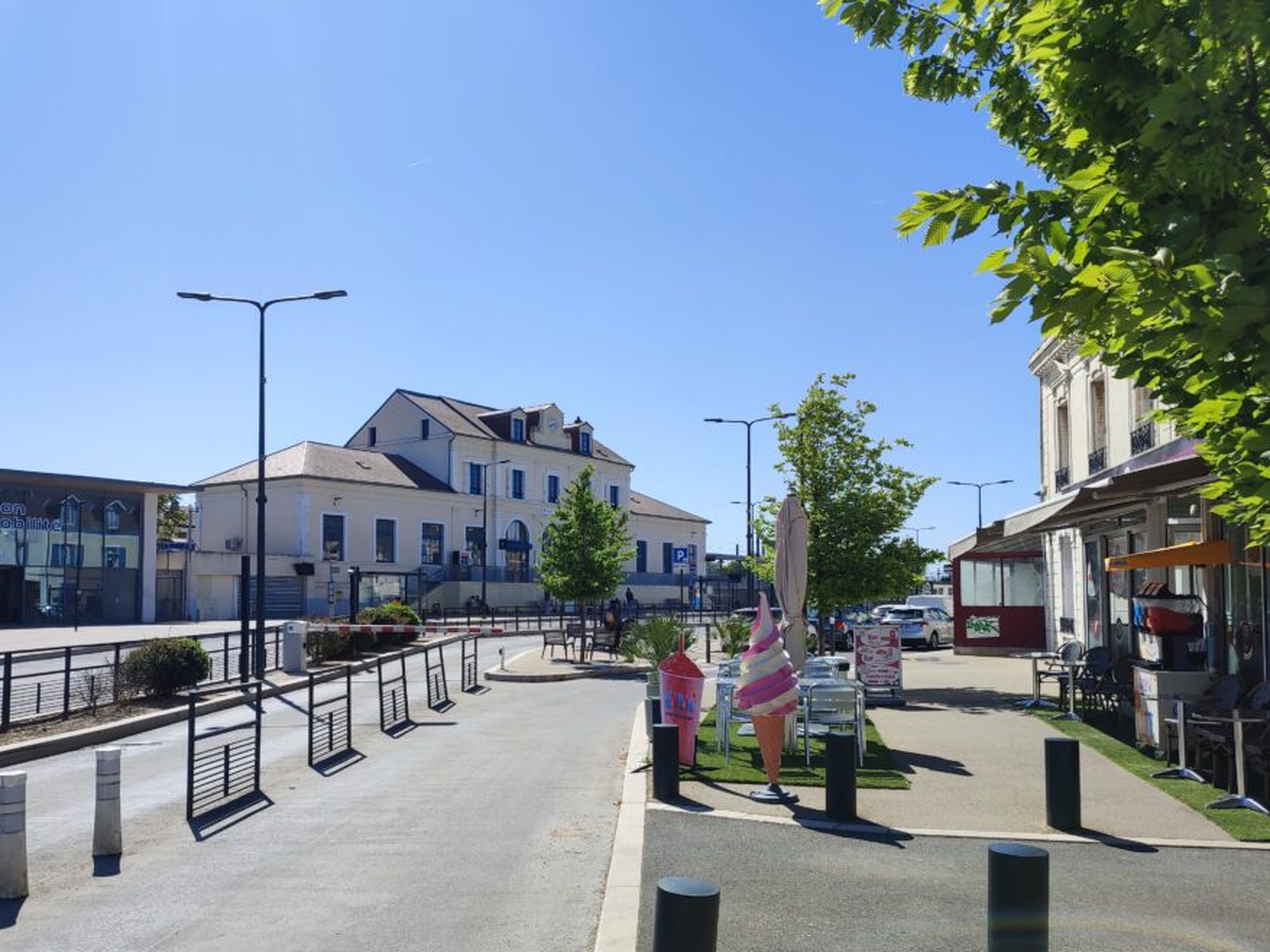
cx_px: 561
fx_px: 1027
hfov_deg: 63.3
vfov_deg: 49.6
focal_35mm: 28
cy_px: 547
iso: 50
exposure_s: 1/777
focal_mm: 5.89
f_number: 1.89
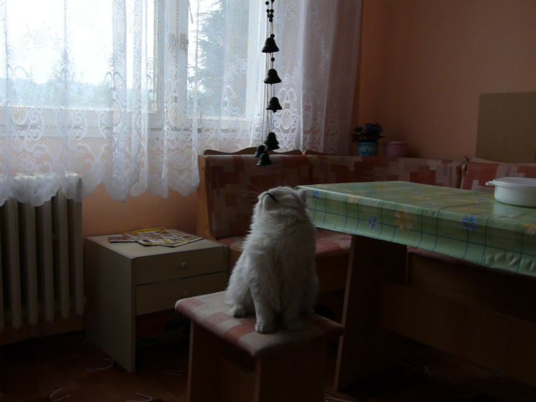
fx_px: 526
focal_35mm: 34
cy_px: 201
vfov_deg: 41.8
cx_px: 268
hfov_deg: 54.0
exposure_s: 1/80
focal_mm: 5.6
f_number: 4
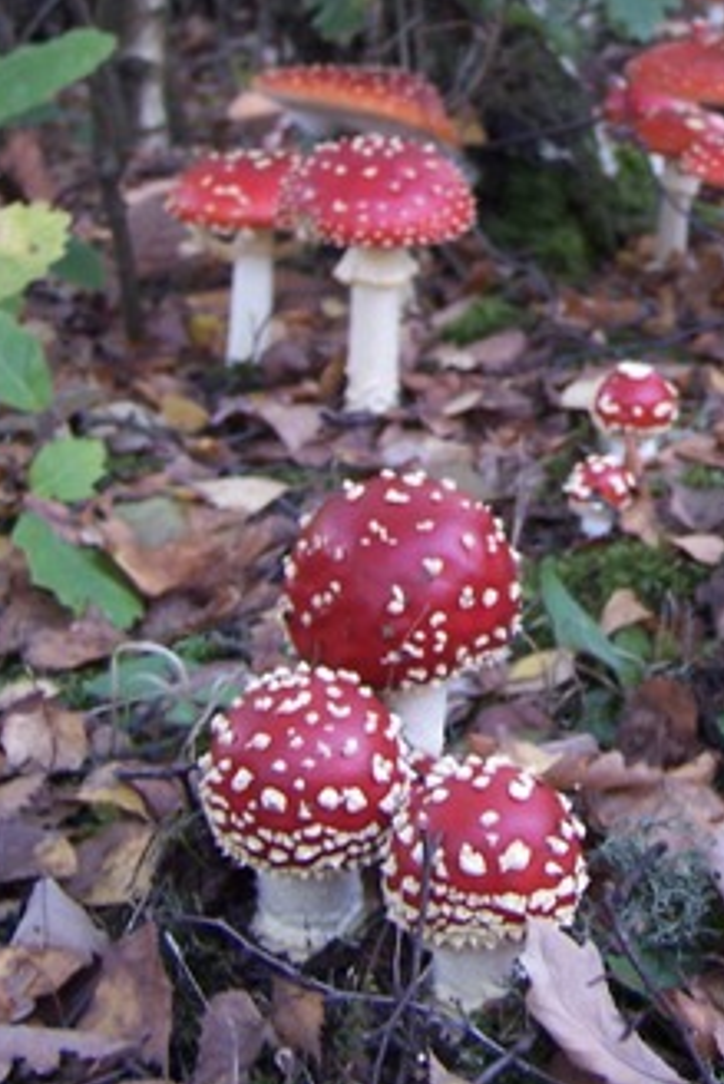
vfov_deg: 25.6
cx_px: 747
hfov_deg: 17.3
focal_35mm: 77
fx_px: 2320
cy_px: 129
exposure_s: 1/15
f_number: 2.8
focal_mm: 6.3
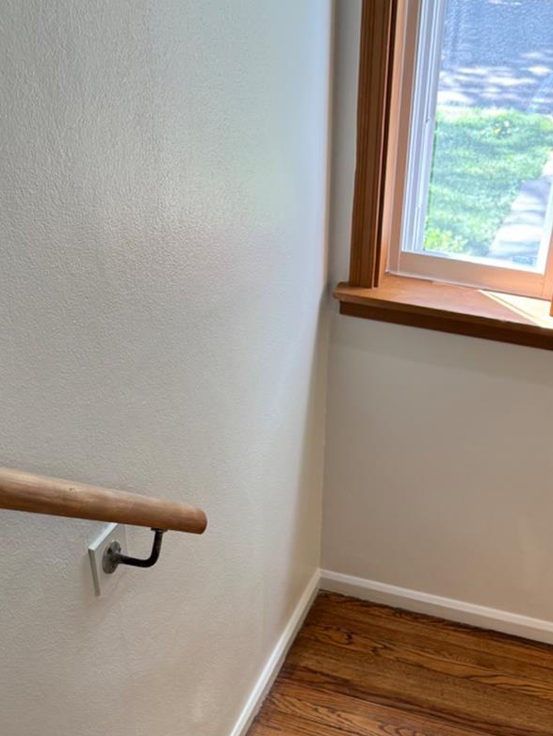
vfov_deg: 38.8
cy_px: 638
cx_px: 288
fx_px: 979
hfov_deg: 31.5
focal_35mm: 46
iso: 160
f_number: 1.78
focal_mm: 6.76
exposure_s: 1/120
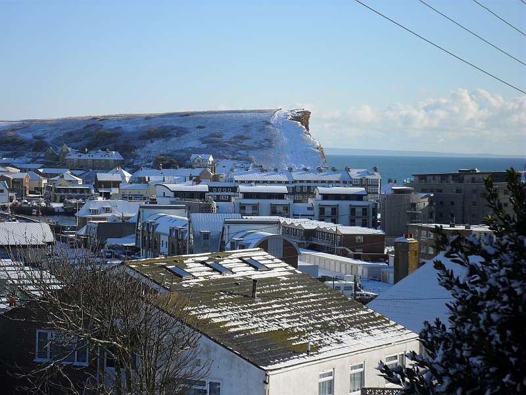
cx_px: 263
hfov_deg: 18.2
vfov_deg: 13.7
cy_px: 198
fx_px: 1641
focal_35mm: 108
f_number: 5
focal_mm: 19.6
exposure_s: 1/750
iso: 100
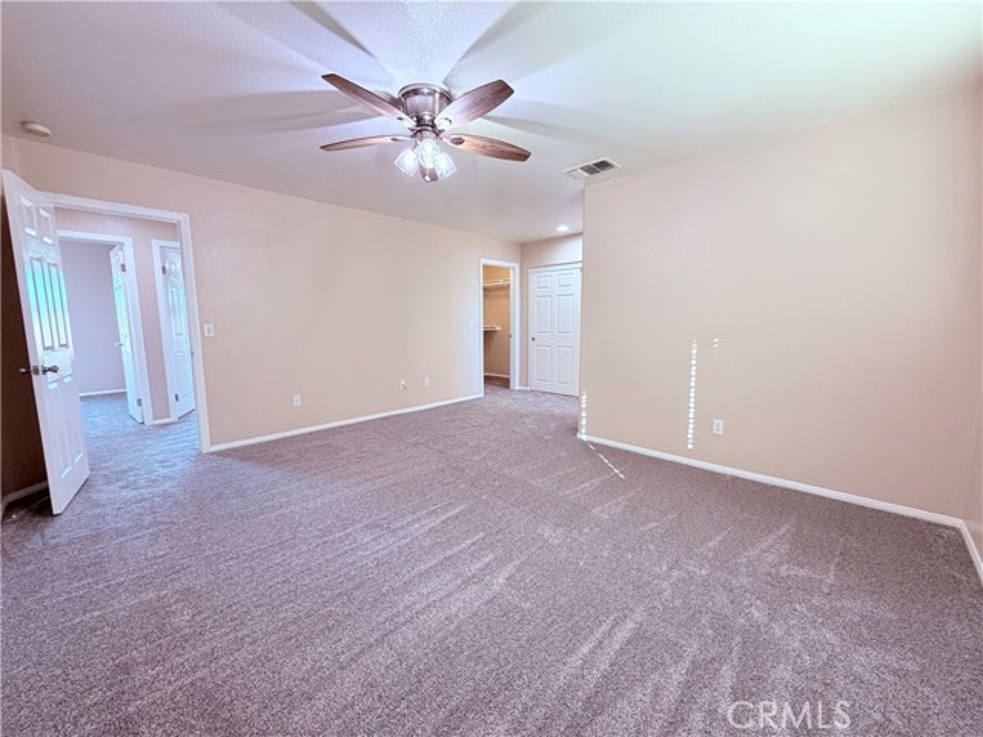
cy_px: 368
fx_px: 398
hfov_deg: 102.1
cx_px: 492
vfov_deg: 85.7
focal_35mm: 14
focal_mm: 2.22
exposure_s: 1/60
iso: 200
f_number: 2.2
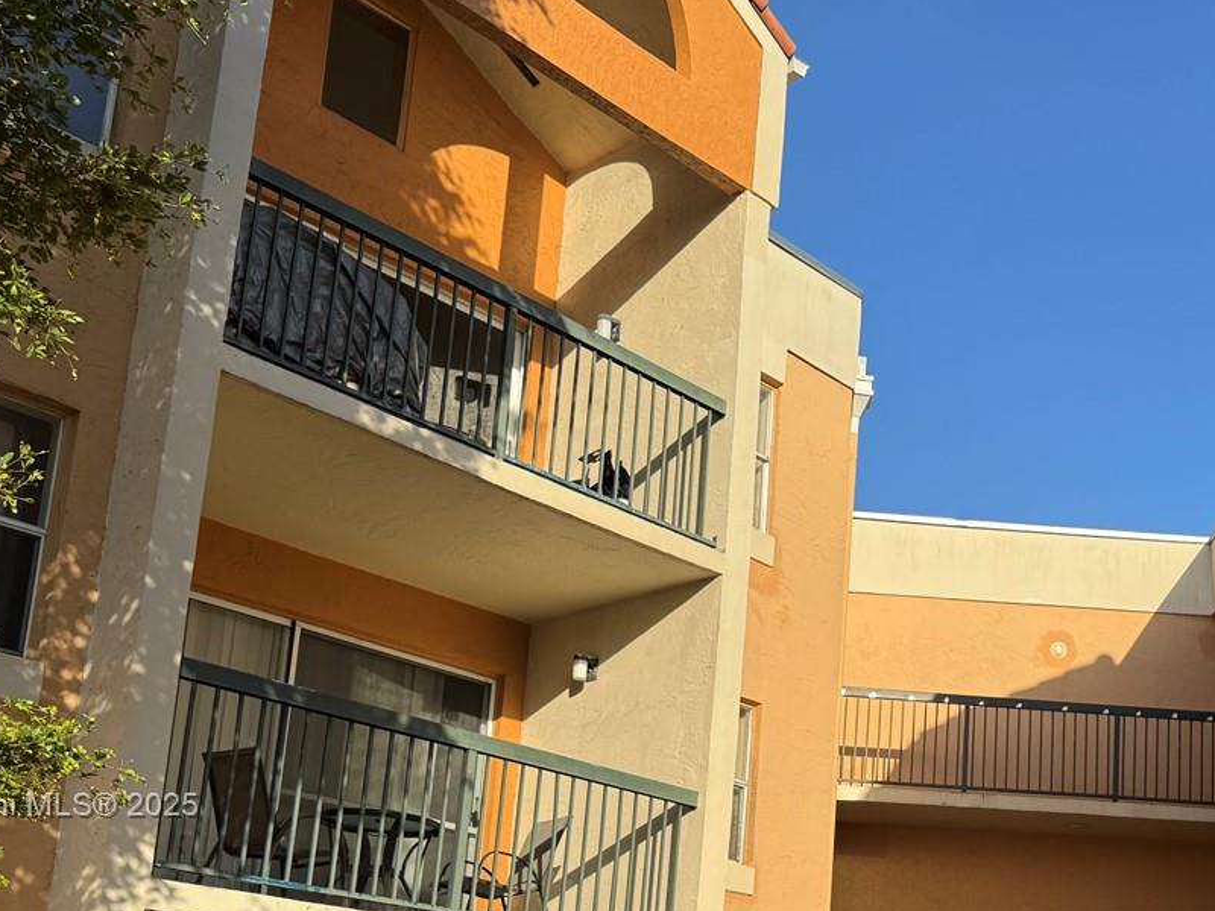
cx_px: 928
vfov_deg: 29.1
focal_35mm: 48
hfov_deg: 38.5
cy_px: 808
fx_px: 1685
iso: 80
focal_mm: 6.76
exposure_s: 1/3413
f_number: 1.78
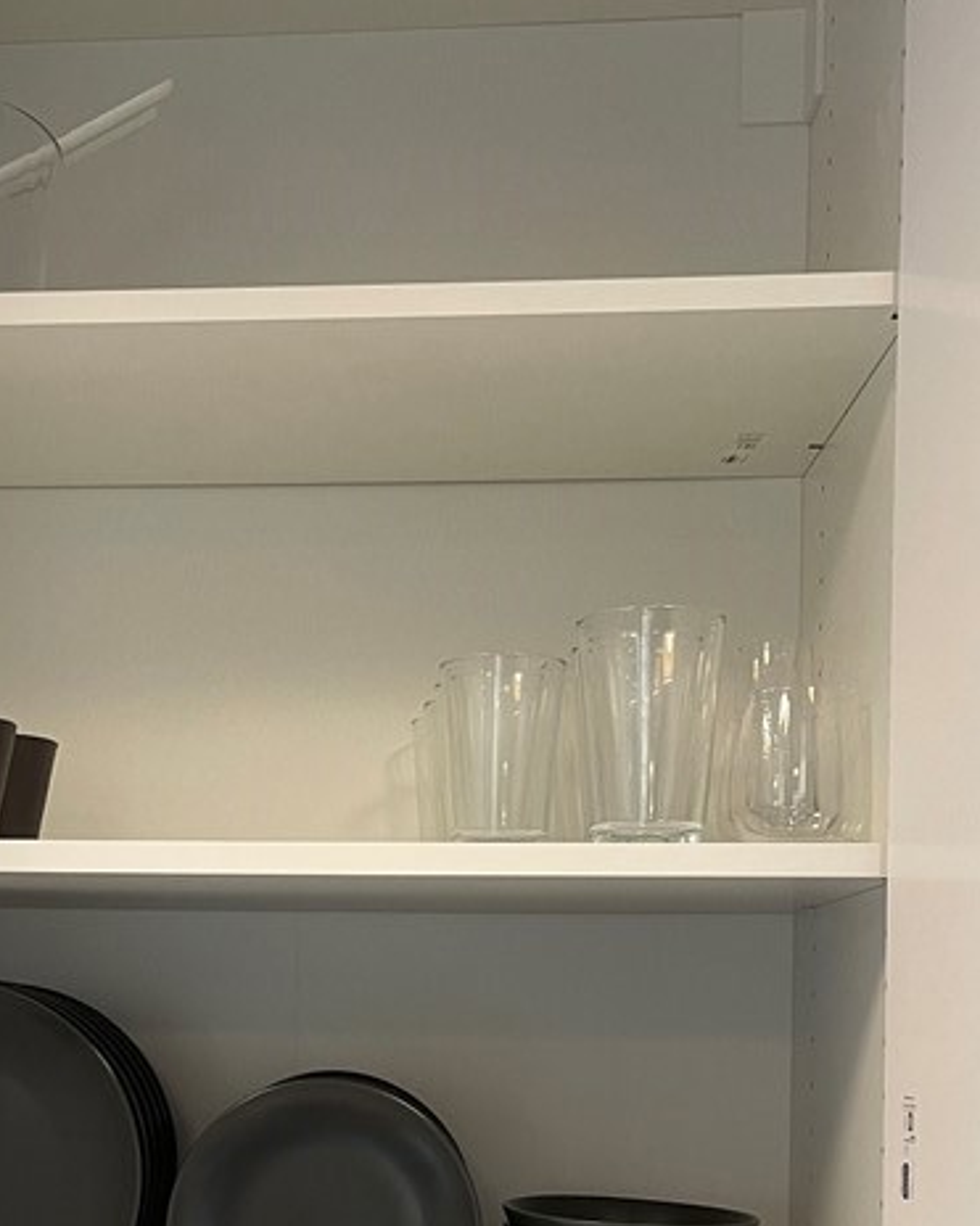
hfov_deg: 26.7
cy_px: 1036
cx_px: 225
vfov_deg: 32.4
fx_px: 2031
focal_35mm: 56
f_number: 1.6
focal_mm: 5.1
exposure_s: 1/60
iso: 125
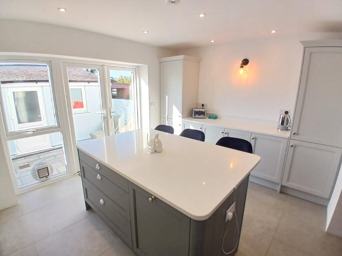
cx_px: 171
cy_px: 128
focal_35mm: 17
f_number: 2.2
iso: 80
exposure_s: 1/100
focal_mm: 1.4
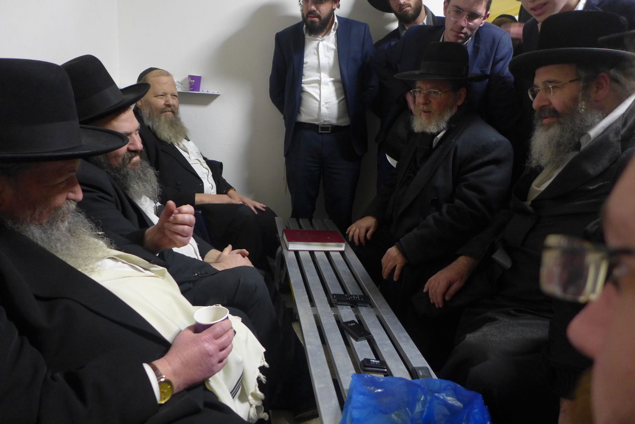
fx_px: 423
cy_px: 212
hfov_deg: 73.7
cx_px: 318
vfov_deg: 53.2
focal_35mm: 24
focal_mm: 4.7
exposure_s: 1/30
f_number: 1.4
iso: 400
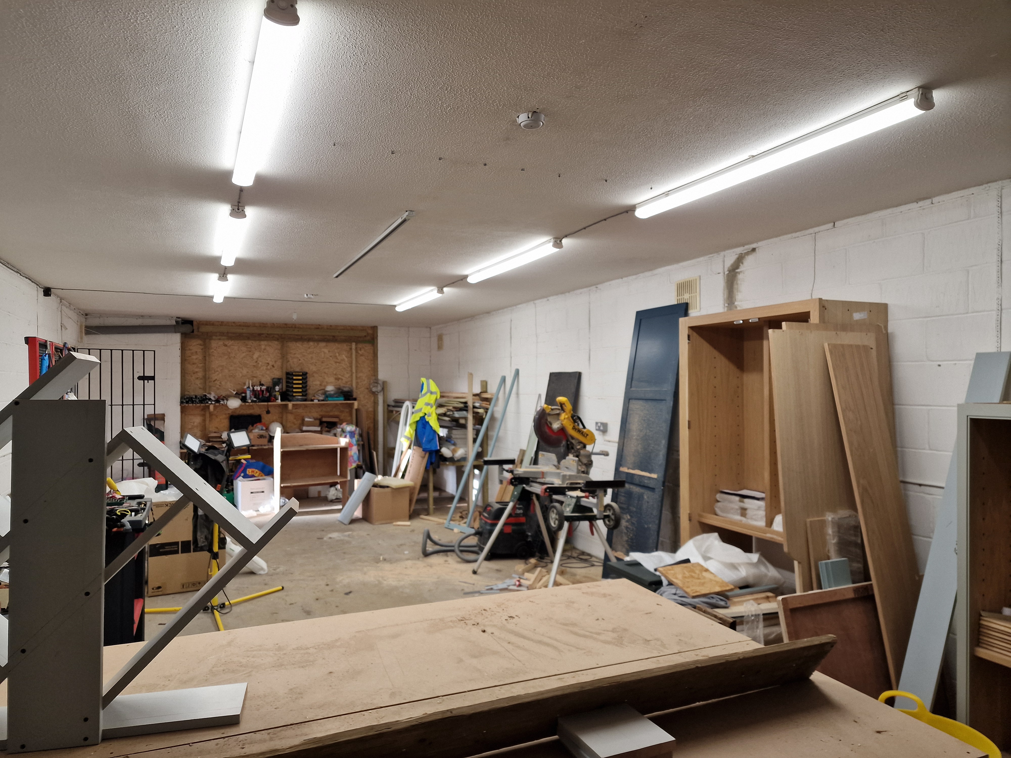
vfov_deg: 58.9
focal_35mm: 23
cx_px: 506
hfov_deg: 73.9
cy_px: 379
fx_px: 672
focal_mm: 6.4
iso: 64
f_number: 1.8
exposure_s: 1/100
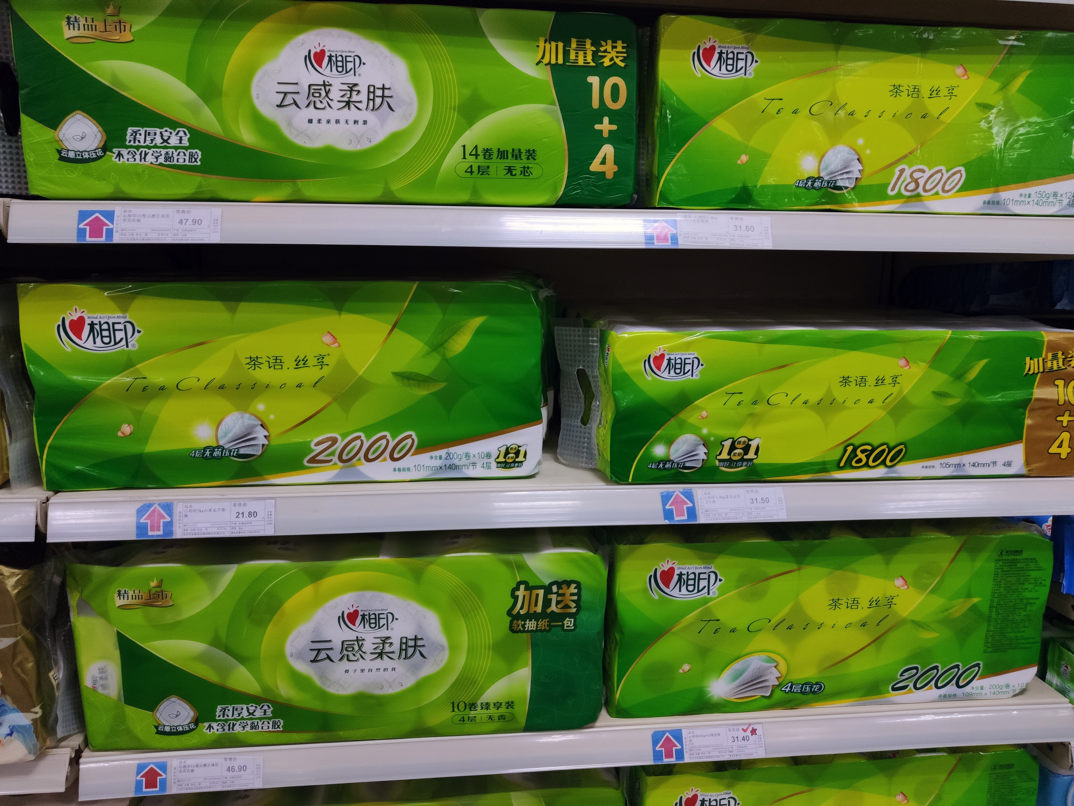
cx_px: 537
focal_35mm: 26
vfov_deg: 53.1
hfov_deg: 67.3
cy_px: 403
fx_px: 807
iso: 462
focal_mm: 4.75
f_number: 1.75
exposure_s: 1/100
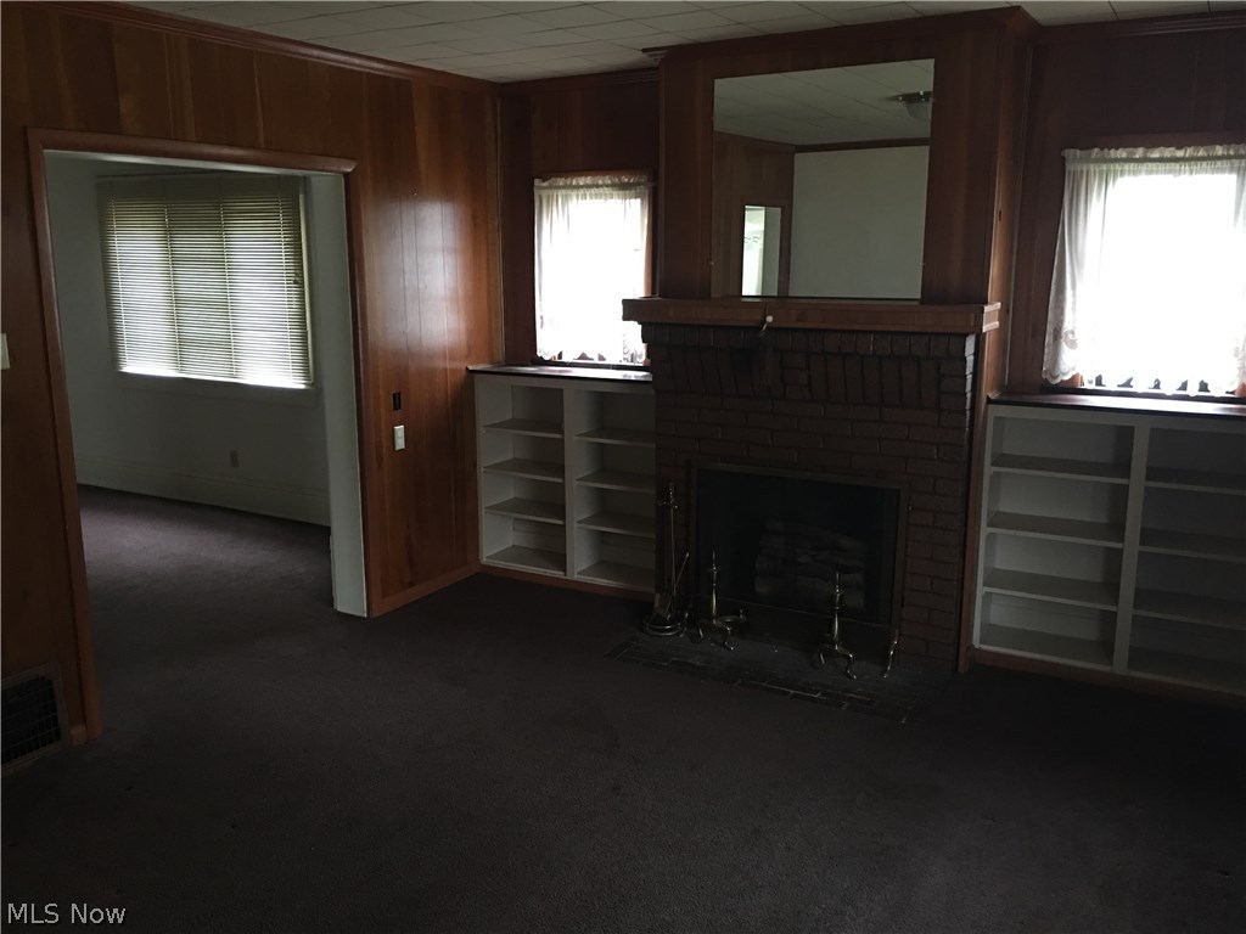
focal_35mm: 29
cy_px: 467
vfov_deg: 48.2
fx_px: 1044
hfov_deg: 61.7
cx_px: 623
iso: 64
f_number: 2.2
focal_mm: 4.15
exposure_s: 1/4
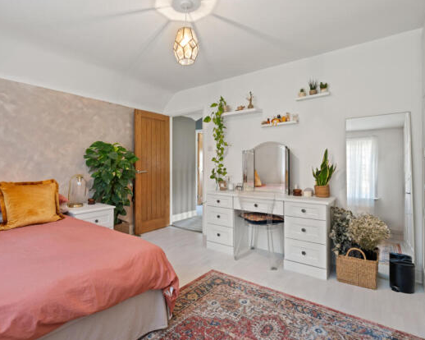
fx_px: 239
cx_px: 187
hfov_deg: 83.0
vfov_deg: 70.8
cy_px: 170
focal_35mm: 19
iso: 320
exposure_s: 2.5
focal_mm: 16
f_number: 8
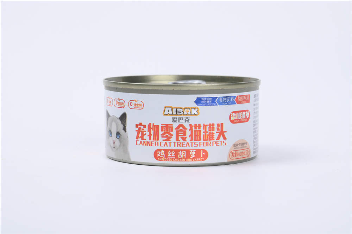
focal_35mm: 120
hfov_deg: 17.1
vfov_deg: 11.4
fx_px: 1172
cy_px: 117
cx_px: 176
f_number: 11
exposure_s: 1/125
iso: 100
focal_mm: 120
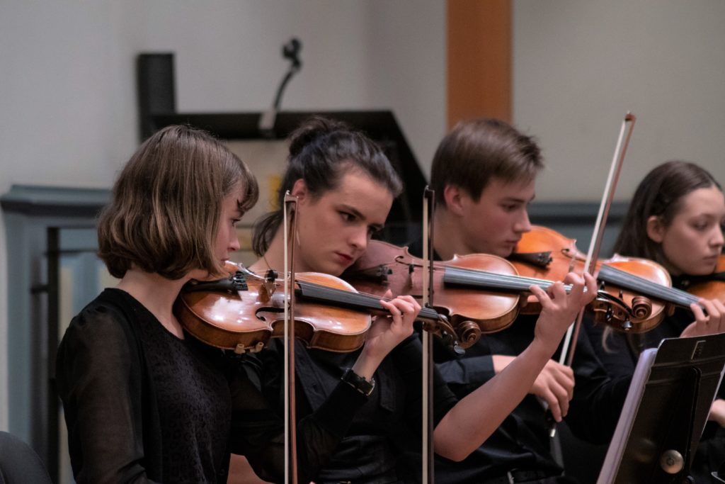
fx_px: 4673
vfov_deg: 5.9
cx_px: 362
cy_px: 242
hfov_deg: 8.9
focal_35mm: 232
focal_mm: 155
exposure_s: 1/100
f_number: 4.5
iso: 3200
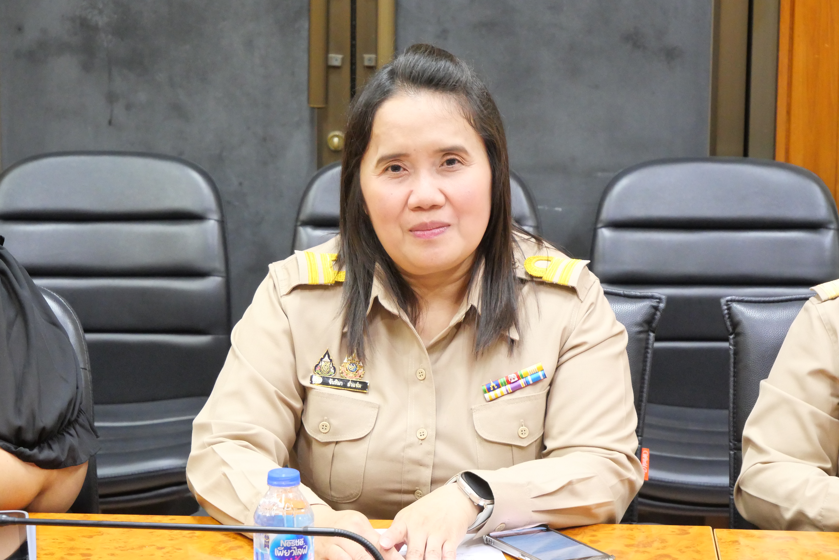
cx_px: 420
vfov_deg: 12.5
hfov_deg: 18.6
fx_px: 2565
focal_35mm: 110
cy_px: 280
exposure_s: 1/15
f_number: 5.6
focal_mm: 53
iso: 3200
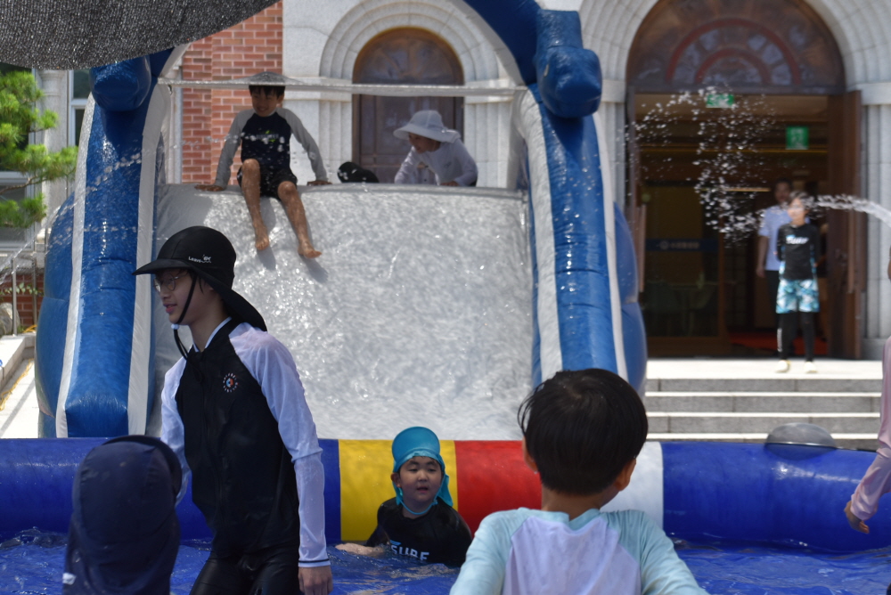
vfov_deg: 11.7
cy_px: 298
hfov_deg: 17.5
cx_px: 446
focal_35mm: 117
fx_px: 2897
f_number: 8
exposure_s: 1/250
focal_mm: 78
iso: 220
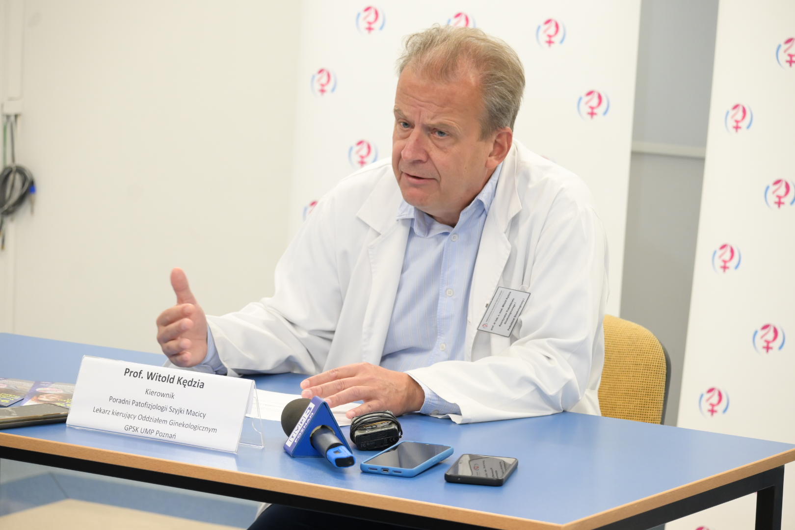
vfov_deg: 10.2
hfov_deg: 15.2
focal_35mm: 135
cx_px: 398
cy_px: 265
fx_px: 2981
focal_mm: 90
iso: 1600
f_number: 5
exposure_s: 1/60
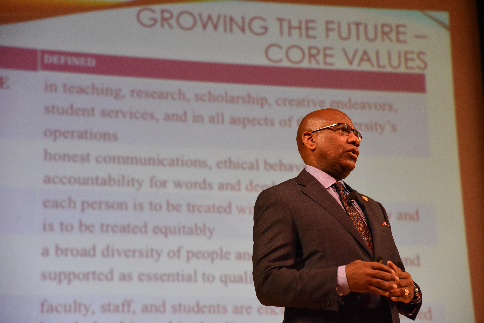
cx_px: 242
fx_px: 1412
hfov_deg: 19.5
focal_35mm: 105
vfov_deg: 13.1
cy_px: 162
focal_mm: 105
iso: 5000
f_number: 5.6
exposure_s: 1/125
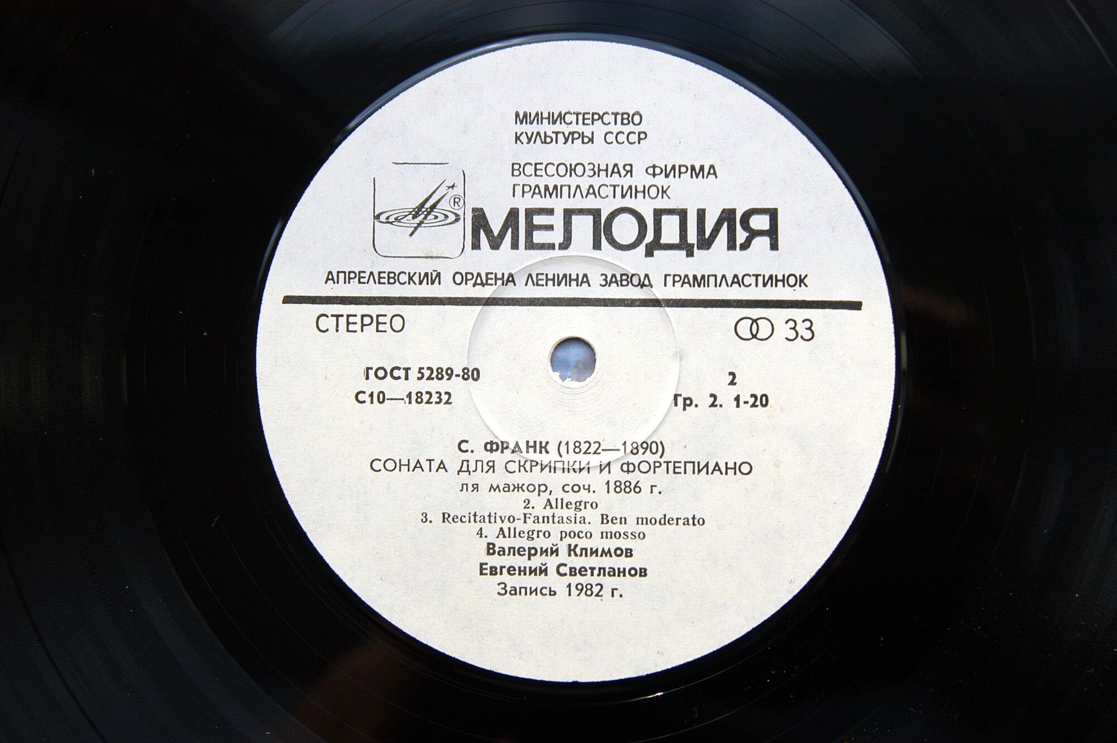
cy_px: 372
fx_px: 1628
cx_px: 558
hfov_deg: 37.9
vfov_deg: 25.7
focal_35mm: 52
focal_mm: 35
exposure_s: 1/100
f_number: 5
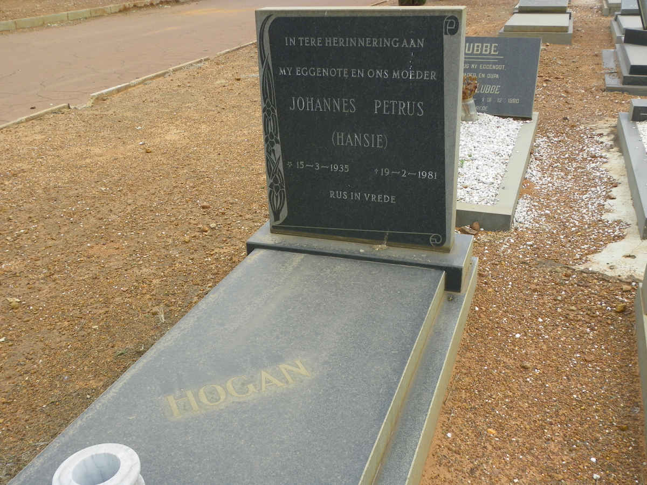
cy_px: 242
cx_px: 324
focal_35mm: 36
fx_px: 673
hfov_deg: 51.4
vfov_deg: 39.7
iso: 64
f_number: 4.5
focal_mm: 6.4
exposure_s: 1/160
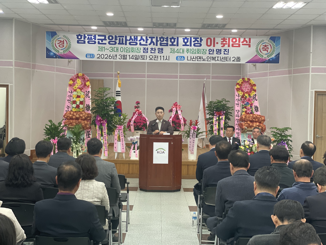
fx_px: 490
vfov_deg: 28.0
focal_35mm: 52
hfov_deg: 36.8
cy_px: 122
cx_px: 163
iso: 250
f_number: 2
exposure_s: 1/120
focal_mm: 6
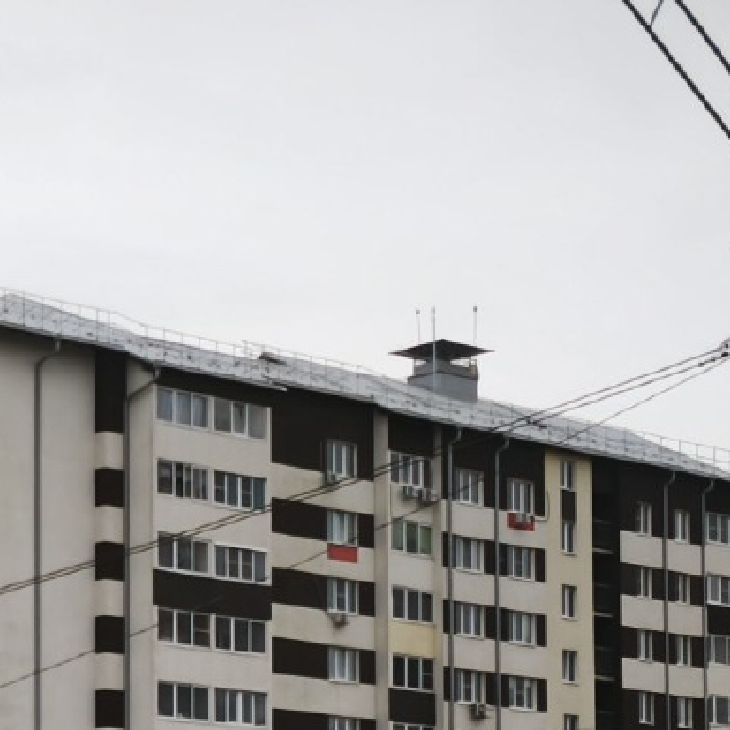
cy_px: 740
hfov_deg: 15.4
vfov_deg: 15.5
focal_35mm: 110
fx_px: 2624
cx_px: -100
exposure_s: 1/750
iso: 80
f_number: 1.7
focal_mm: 5.35
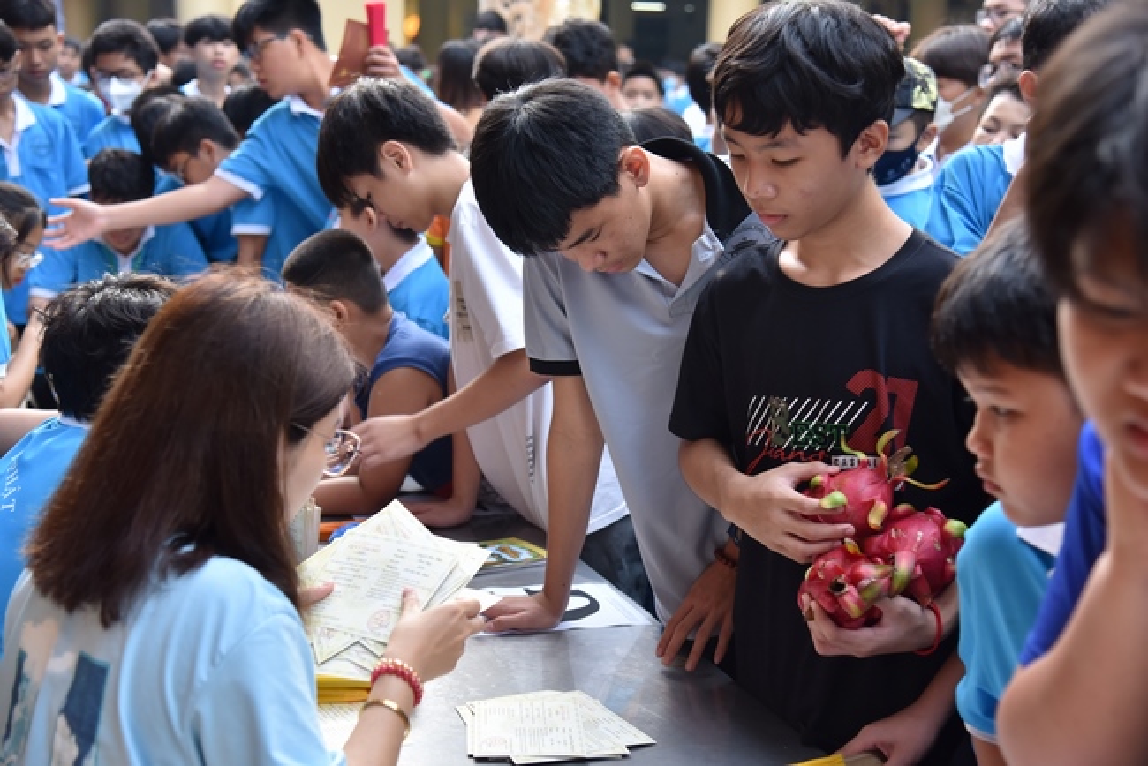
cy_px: 383
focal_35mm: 55
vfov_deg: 24.6
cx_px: 574
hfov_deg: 36.2
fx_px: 1755
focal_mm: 55
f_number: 4.5
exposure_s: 1/200
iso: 500
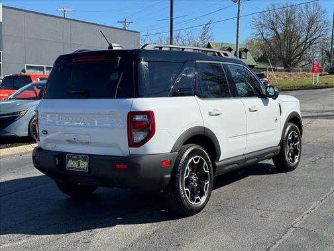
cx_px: 167
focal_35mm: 48
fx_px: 463
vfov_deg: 30.3
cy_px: 126
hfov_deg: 39.7
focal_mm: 6.76
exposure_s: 1/4608
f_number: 1.78
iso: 64
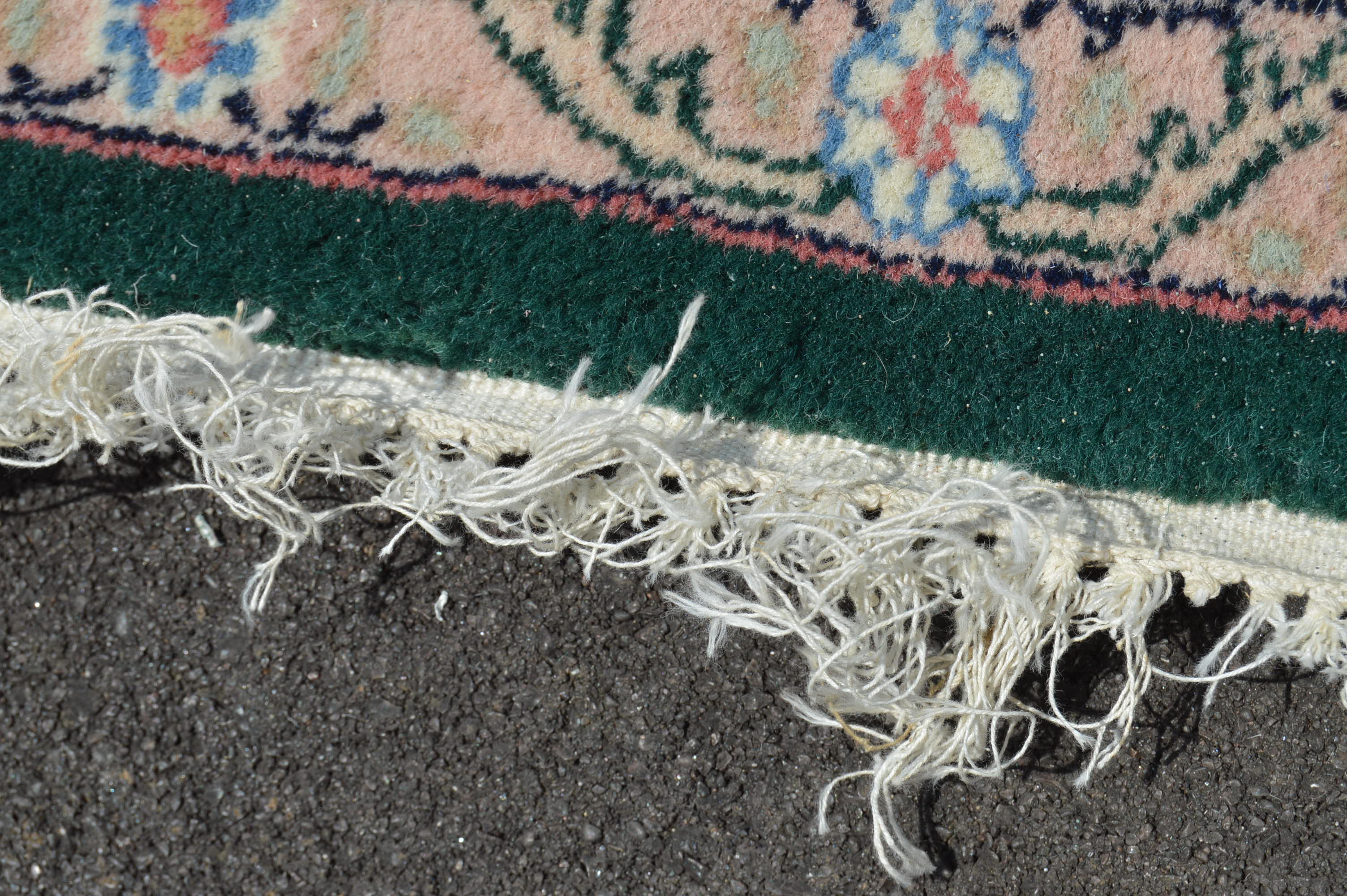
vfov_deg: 16.5
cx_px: 674
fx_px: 3084
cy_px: 448
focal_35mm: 82
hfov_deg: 24.6
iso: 100
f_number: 13
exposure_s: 1/200
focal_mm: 55
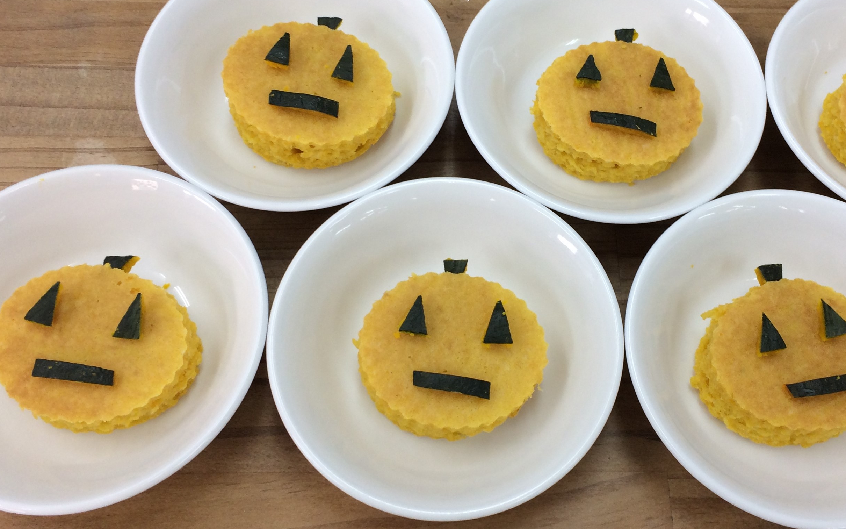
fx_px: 830
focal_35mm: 36
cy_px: 272
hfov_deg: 53.8
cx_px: 483
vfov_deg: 35.3
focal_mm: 4.15
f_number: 2.2
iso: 64
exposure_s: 1/100
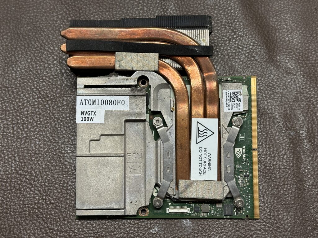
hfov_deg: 39.7
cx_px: 159
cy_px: 119
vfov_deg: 30.3
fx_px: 441
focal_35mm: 48
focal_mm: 6.86
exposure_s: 1/50
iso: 160
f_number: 1.78
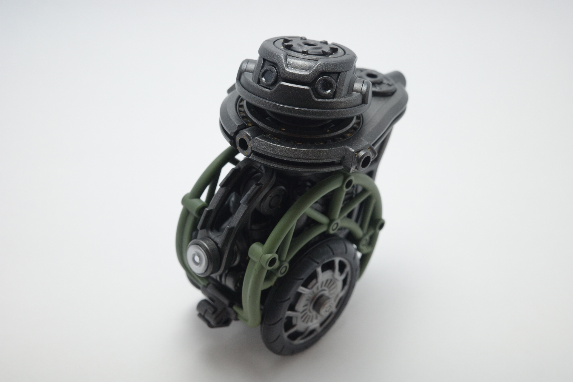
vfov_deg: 33.4
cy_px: 191
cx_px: 286
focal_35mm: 40
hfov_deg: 48.5
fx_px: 637
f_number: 7.1
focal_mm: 26
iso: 200
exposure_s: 1/15
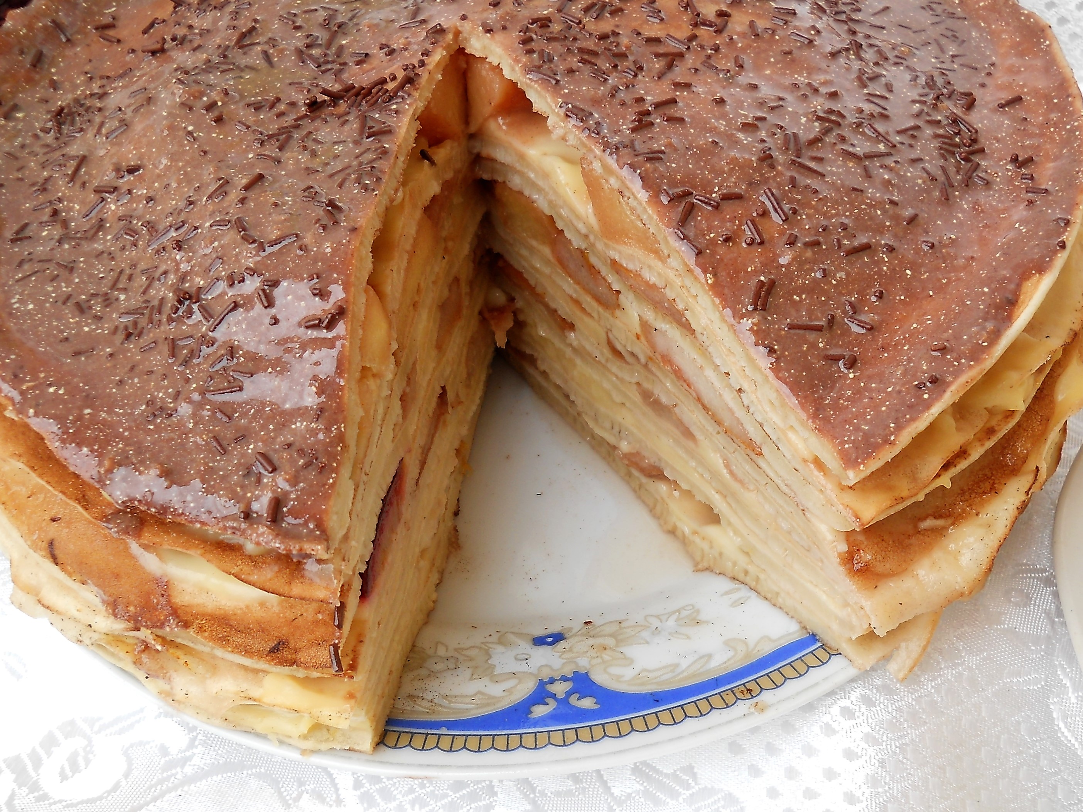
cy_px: 406
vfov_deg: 35.1
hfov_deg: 45.8
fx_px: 1283
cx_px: 542
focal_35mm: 41
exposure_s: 1/160
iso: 80
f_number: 3.1
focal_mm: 6.72
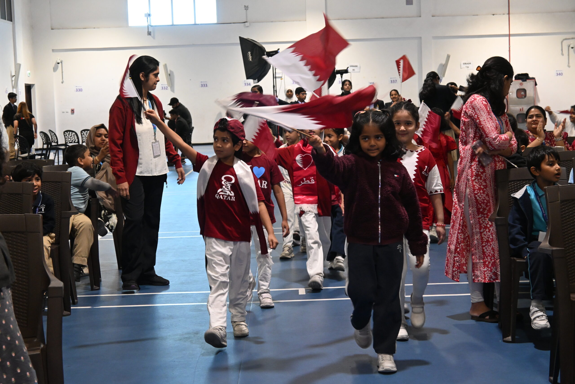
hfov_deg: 28.6
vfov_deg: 19.3
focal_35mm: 70
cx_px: 288
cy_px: 192
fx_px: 1126
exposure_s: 1/80
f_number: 6
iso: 2800
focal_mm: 47
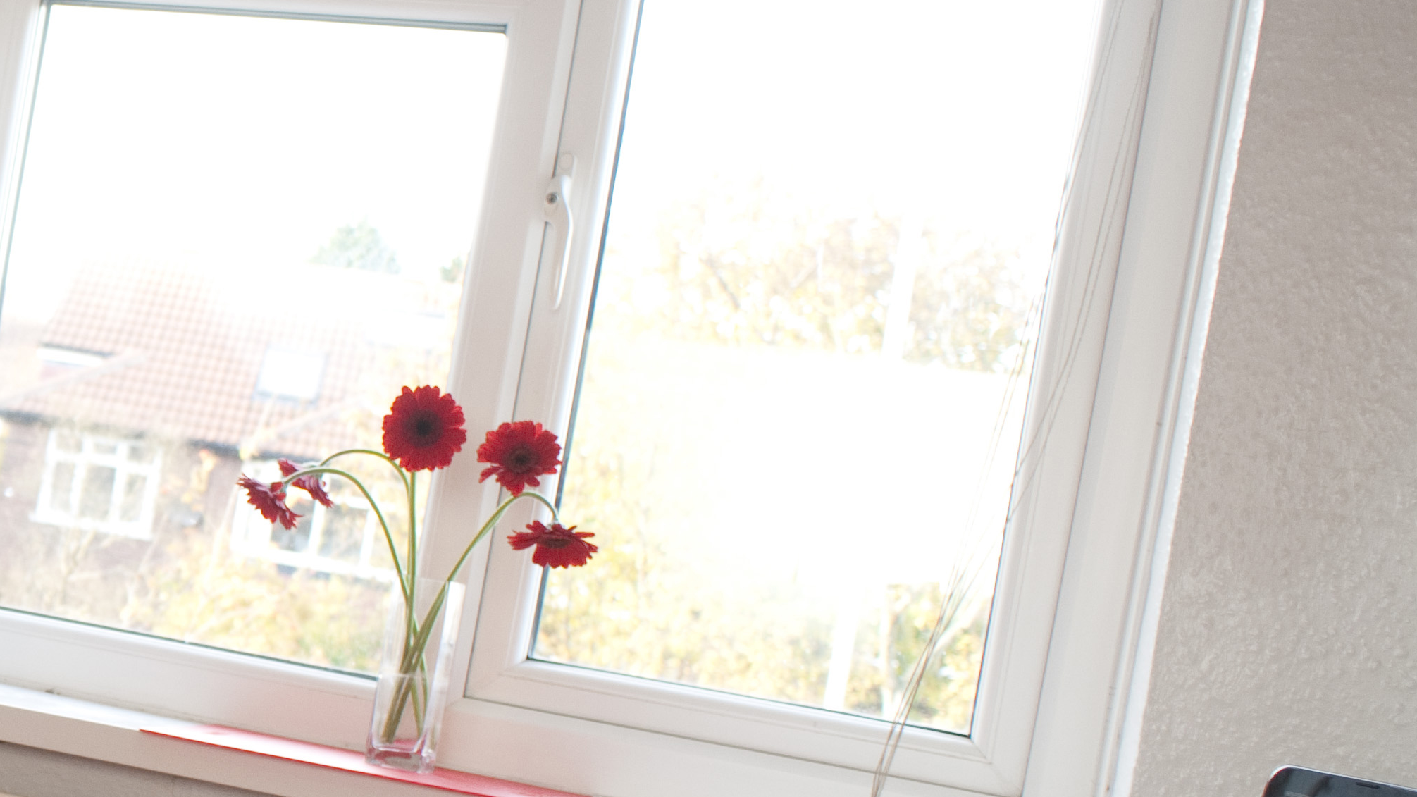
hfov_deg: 27.5
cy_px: 497
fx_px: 2367
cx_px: -447
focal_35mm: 63
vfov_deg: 19.1
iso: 200
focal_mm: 20
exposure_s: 1/40
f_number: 4
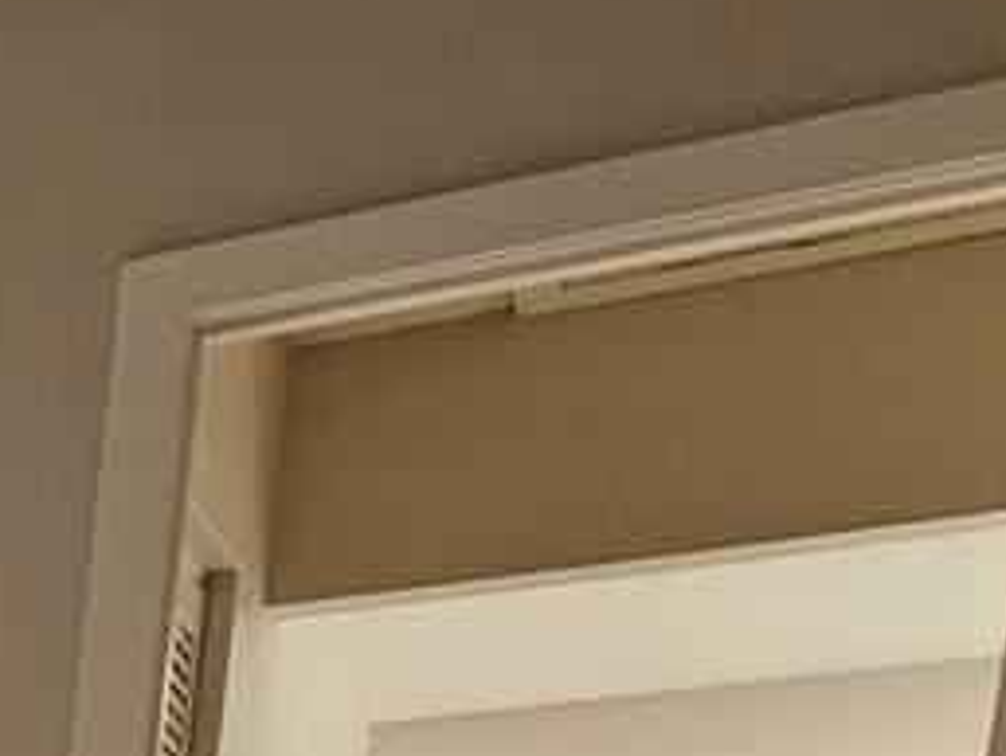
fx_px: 2355
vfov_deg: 13.5
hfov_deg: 14.9
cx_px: -1405
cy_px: 1786
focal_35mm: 81
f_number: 2.2
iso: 125
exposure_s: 1/60
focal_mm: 2.2
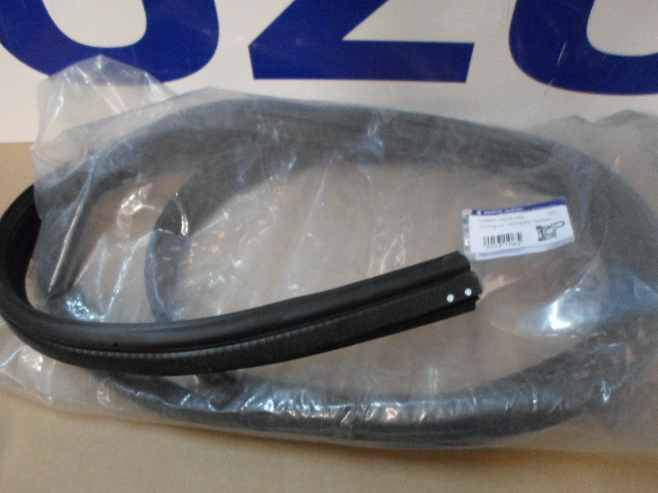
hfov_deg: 69.4
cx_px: 329
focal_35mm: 25
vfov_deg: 54.9
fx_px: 475
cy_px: 246
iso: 400
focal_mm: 4.5
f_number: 2.5
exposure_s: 1/20
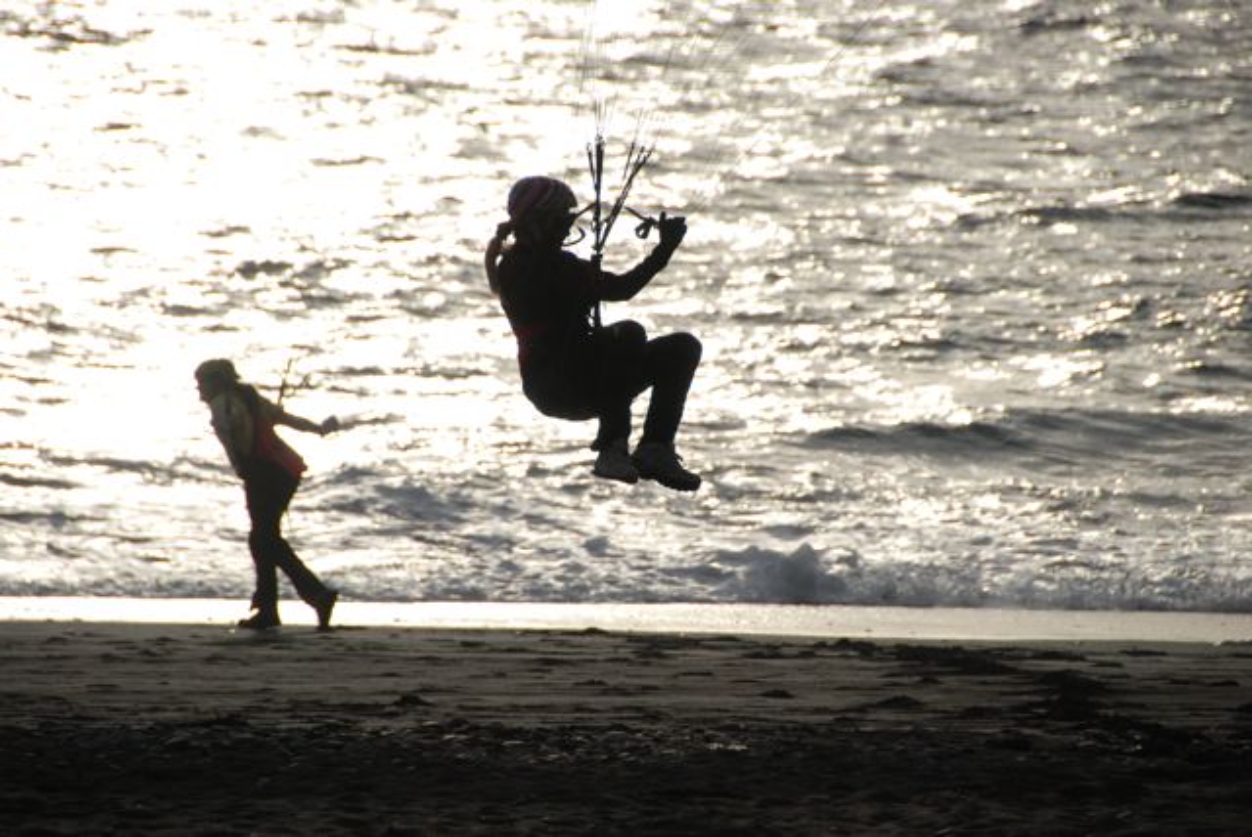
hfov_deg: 6.9
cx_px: 626
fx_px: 10443
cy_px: 418
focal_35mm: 300
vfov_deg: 4.6
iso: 320
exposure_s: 1/4000
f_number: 5.6
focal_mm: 200
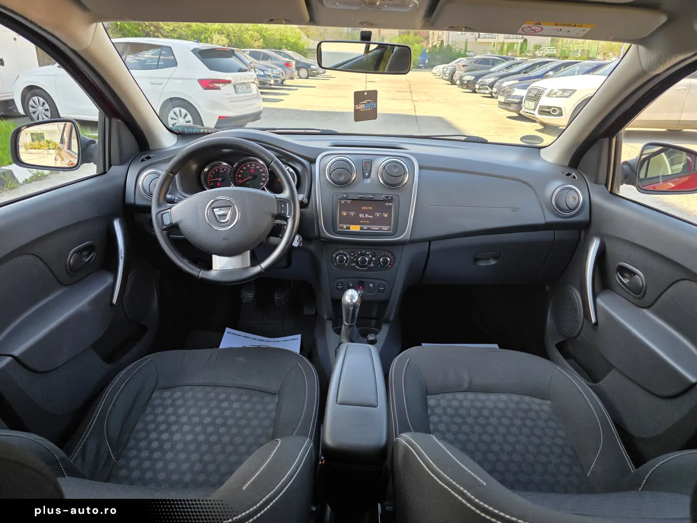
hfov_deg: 73.9
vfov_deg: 58.9
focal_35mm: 23
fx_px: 463
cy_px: 262
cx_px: 348
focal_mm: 6.3
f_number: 1.7
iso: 50
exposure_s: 1/180
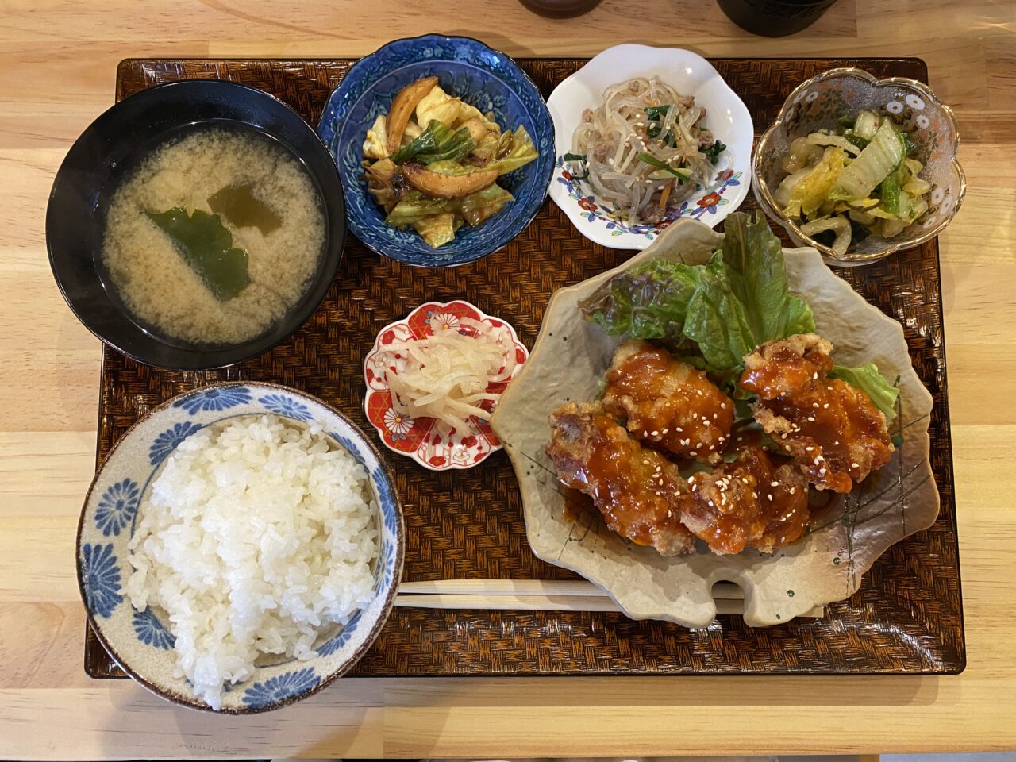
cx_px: 508
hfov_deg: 67.3
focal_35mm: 26
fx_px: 763
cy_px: 381
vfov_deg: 53.1
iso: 400
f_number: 1.8
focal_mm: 4.25
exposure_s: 1/60
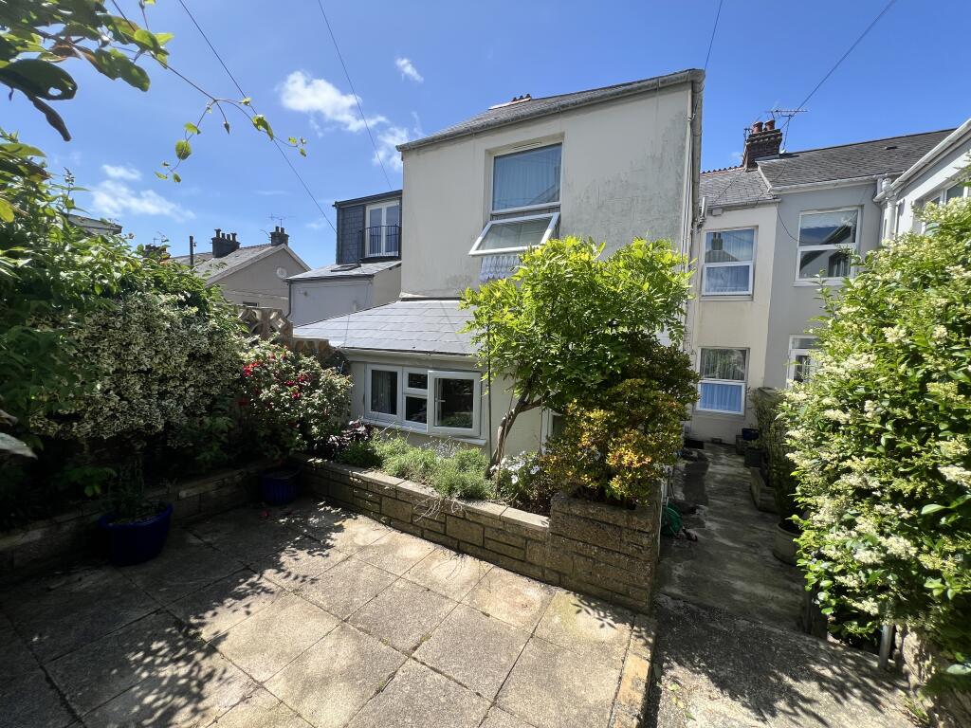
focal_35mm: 13
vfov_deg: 89.9
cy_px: 364
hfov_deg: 106.2
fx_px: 365
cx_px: 486
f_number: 1.8
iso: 32
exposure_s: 1/815
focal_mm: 1.57
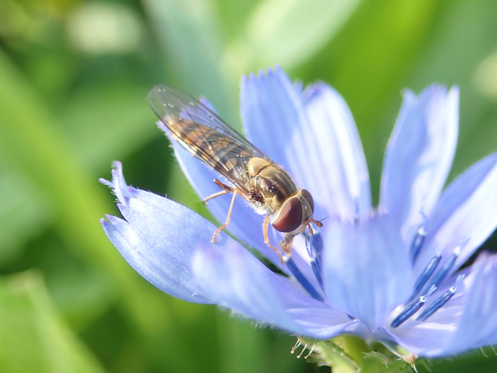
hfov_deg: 29.8
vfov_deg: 22.6
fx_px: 933
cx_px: 248
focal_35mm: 65
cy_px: 186
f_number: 3.8
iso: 100
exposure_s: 1/125
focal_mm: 11.78
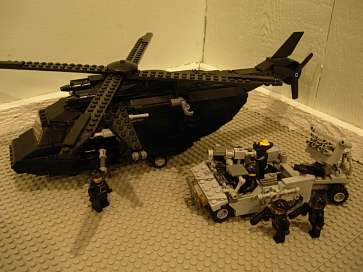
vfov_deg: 39.7
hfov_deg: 51.4
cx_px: 182
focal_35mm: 36
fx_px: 378
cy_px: 136
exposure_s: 1/4
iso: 115
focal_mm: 7.5
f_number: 2.7
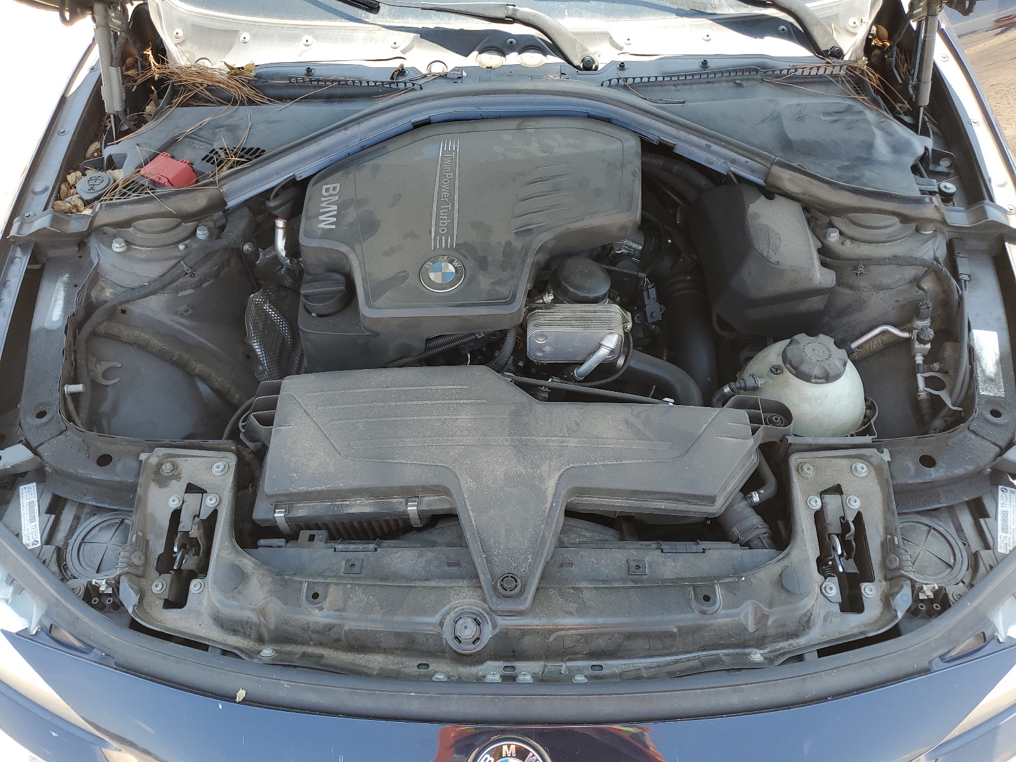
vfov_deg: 53.1
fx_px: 763
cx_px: 508
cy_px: 381
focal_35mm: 26
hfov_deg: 67.3
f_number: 1.5
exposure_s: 1/323
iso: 50
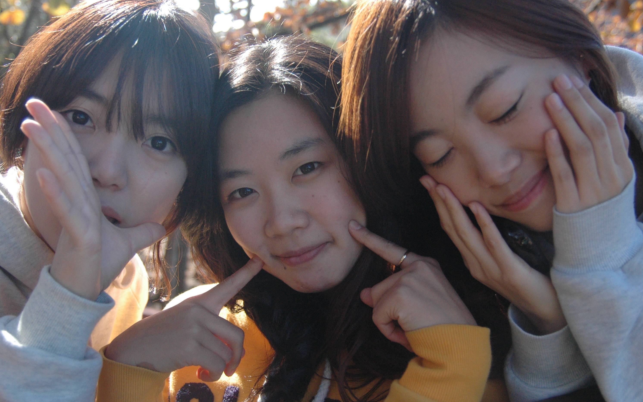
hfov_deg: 52.7
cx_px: 324
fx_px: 648
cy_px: 204
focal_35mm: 37
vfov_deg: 34.4
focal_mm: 24
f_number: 3.5
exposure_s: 1/1250
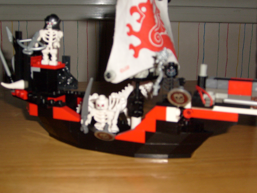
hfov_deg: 41.2
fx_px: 342
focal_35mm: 46
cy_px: 94
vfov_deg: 31.5
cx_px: 122
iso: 100
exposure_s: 1/45
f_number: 3
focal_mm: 7.2
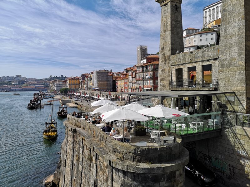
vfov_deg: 51.4
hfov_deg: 65.3
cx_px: 125
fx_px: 195
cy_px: 94
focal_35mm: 27
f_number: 1.8
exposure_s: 1/2985
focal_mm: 3.95
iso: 50
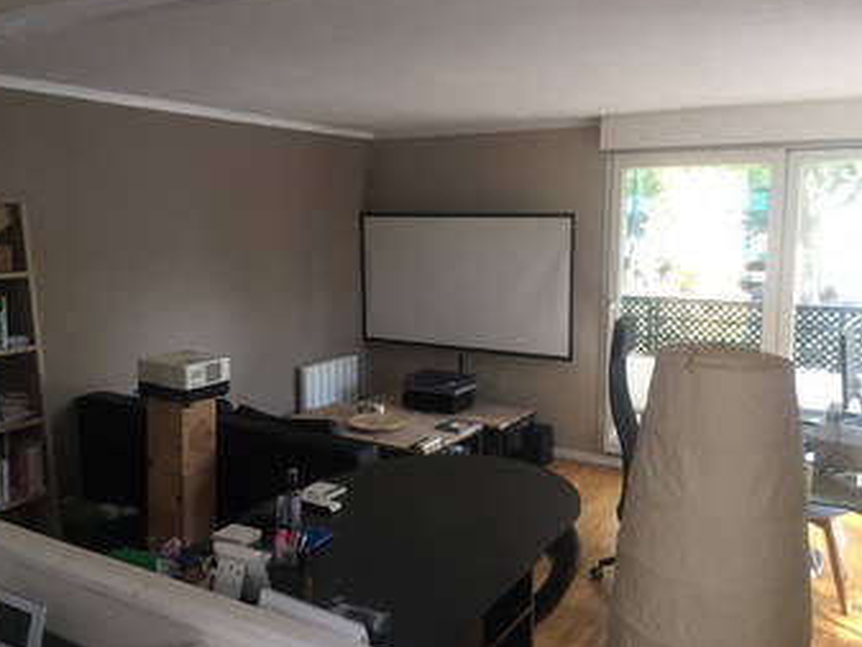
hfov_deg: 58.3
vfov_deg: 45.5
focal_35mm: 31
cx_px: 425
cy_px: 309
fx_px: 772
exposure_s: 1/33
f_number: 2.2
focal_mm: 4.15
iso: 40
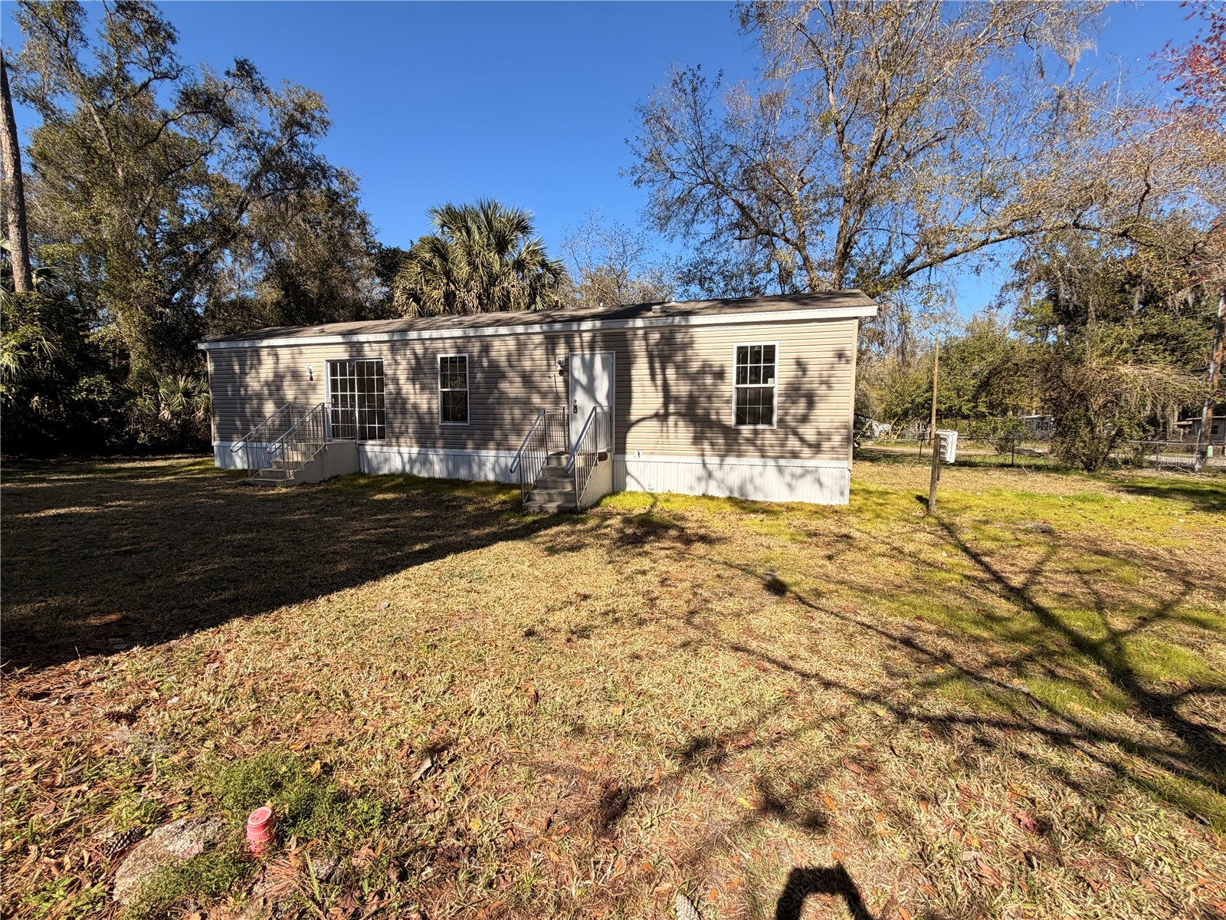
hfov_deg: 102.1
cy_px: 460
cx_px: 613
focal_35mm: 14
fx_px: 496
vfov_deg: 85.7
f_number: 2.2
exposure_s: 1/770
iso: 32
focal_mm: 2.22
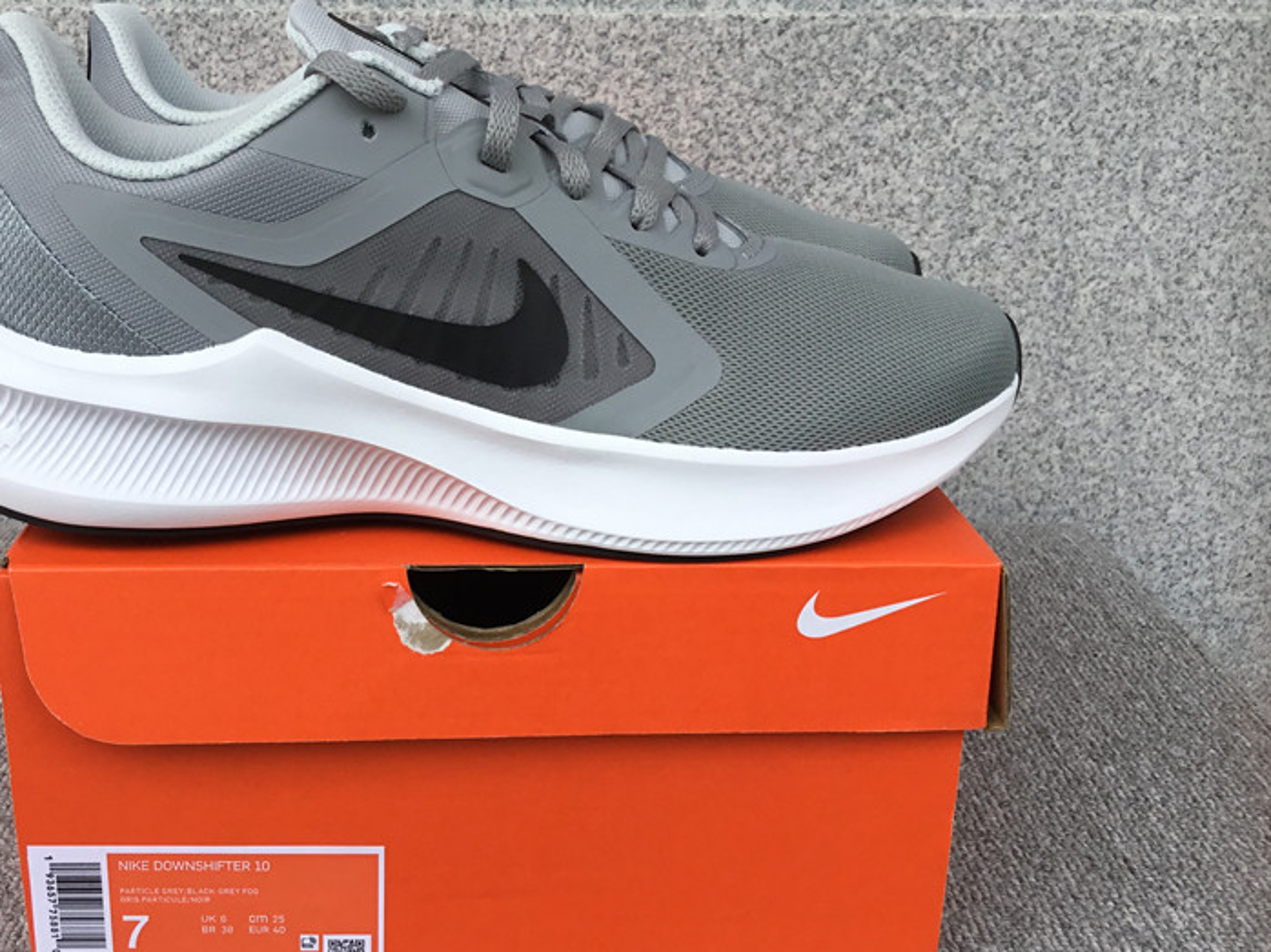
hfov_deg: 46.4
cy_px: 416
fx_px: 1468
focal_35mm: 40
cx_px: 484
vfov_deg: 35.9
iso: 25
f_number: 2.4
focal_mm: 3.3
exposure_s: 1/331
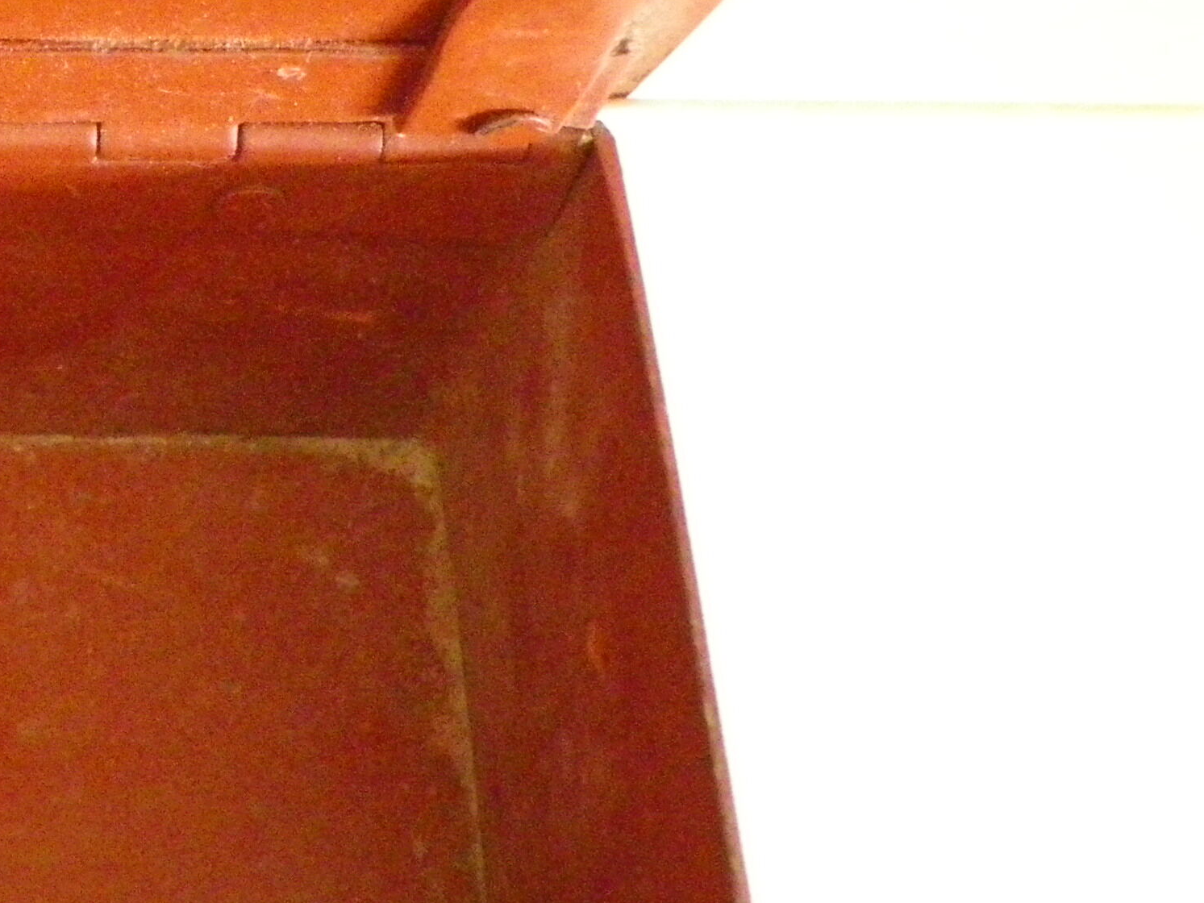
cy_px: 368
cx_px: -383
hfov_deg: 23.0
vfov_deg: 19.6
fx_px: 2609
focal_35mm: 75
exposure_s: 1/25
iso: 800
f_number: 2.6
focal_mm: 4.9
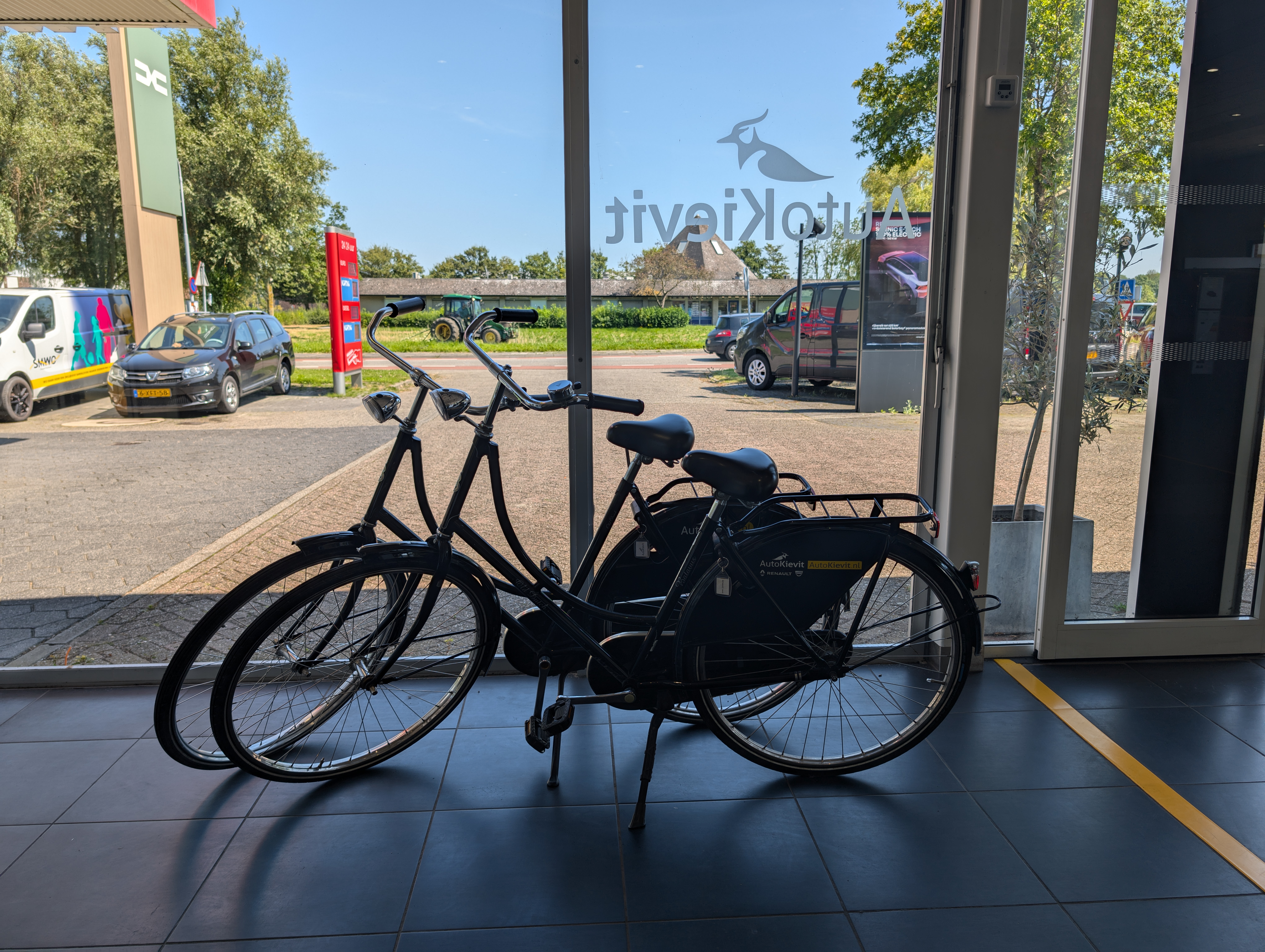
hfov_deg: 71.5
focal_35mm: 24
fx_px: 878
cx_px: 632
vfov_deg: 56.9
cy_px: 476
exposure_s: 1/575
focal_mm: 6.9
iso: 19
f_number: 1.68
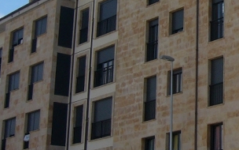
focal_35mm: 110
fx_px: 716
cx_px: 306
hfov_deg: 17.8
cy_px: 15
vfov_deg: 11.8
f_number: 8
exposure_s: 1/125
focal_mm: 5.8
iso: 80
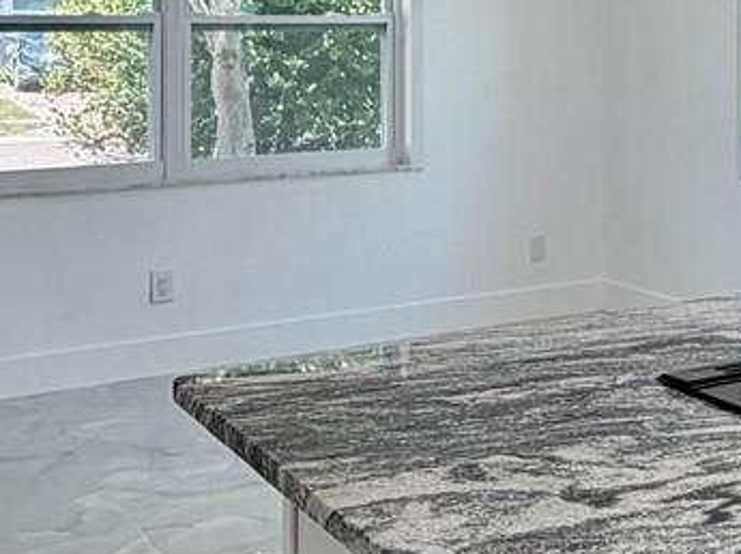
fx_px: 1390
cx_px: 859
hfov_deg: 26.9
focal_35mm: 65
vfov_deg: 21.8
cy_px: 15
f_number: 2.2
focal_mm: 2.22
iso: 100
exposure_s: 1/120
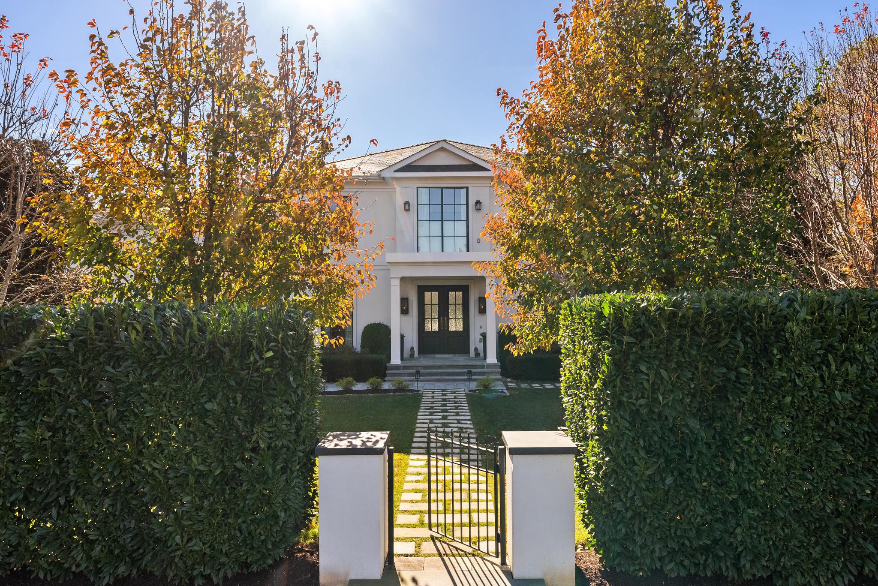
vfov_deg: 58.4
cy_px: 293
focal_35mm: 22
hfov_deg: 79.9
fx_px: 525
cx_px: 439
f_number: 8
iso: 200
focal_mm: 21.5
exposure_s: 1/320
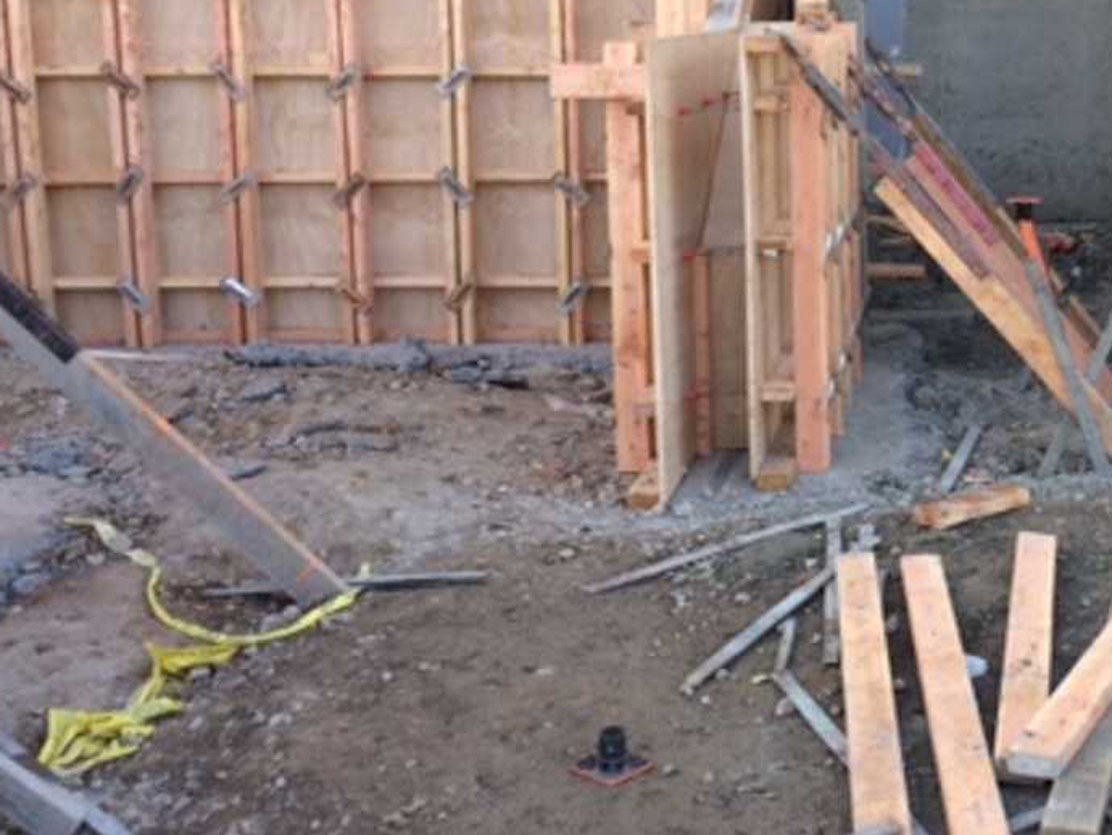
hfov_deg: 32.7
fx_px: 1800
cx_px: 984
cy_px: 276
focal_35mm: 56
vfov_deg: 26.0
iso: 32
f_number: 2.2
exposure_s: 1/120
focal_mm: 4.15
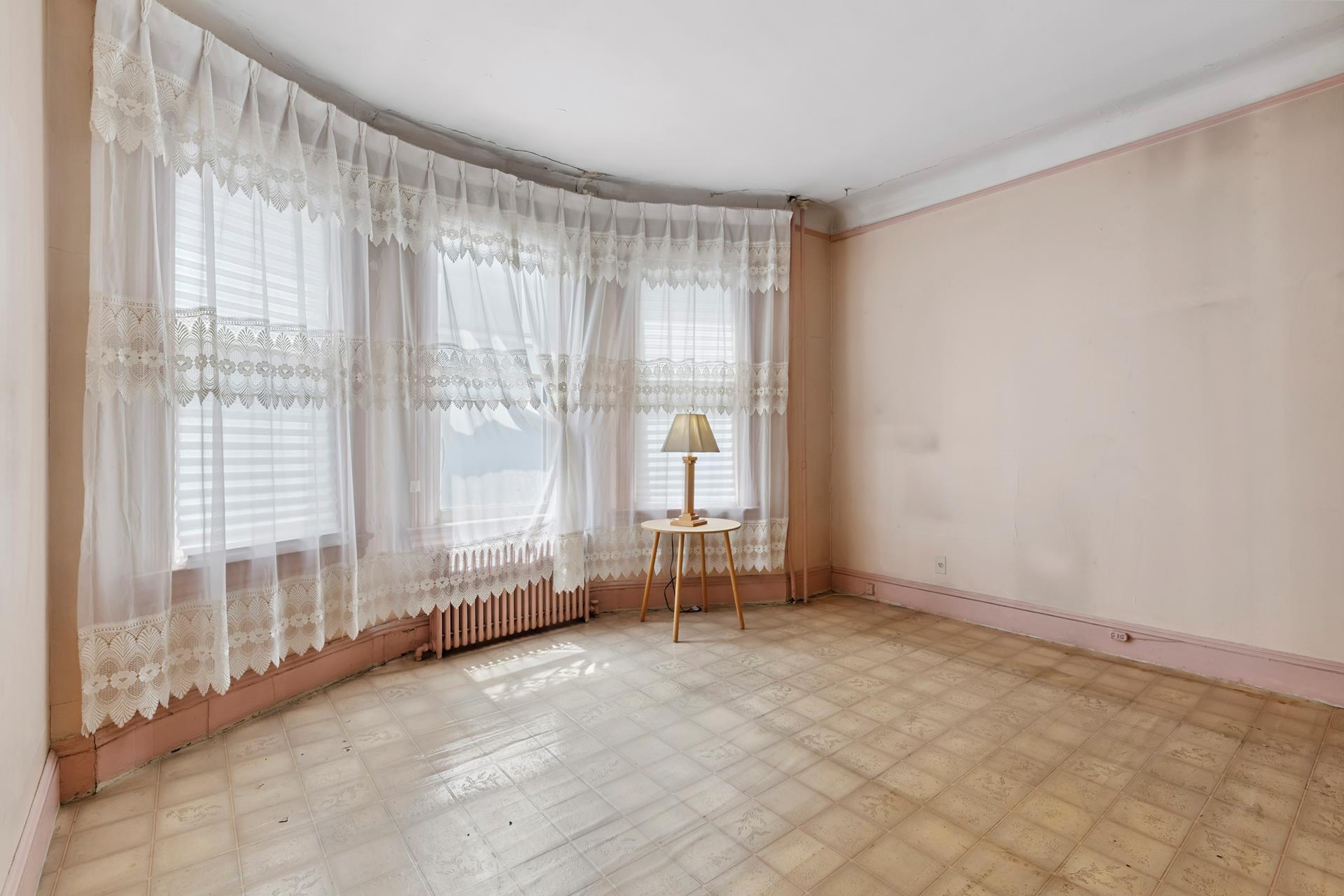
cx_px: 672
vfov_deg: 73.7
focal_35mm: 16
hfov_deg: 96.7
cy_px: 448
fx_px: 597
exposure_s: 1/25
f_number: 14
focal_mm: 16
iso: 640
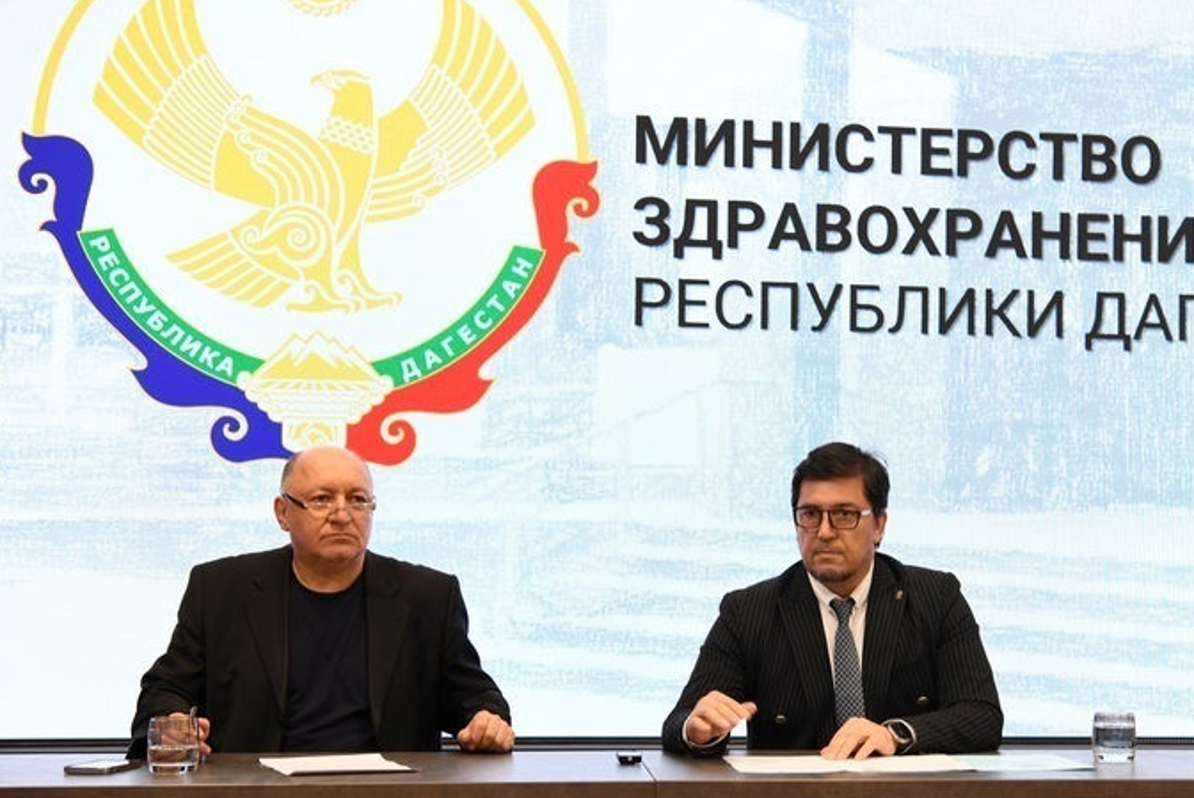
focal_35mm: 67
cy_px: 511
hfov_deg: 29.7
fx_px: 2224
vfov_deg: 20.3
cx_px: 846
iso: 640
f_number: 4
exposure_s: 1/60
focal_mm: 44
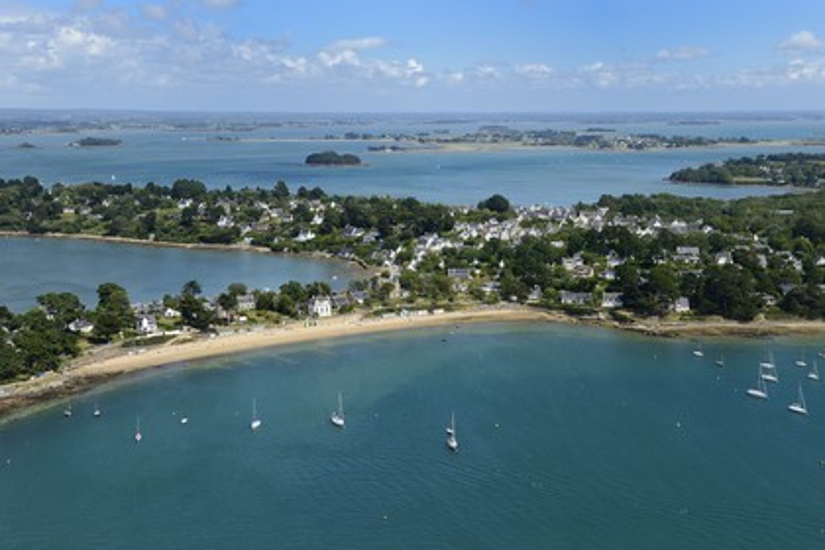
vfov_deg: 28.1
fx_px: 1100
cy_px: 275
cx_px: 412
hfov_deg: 41.1
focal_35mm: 48
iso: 400
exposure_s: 1/1000
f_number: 8
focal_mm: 48
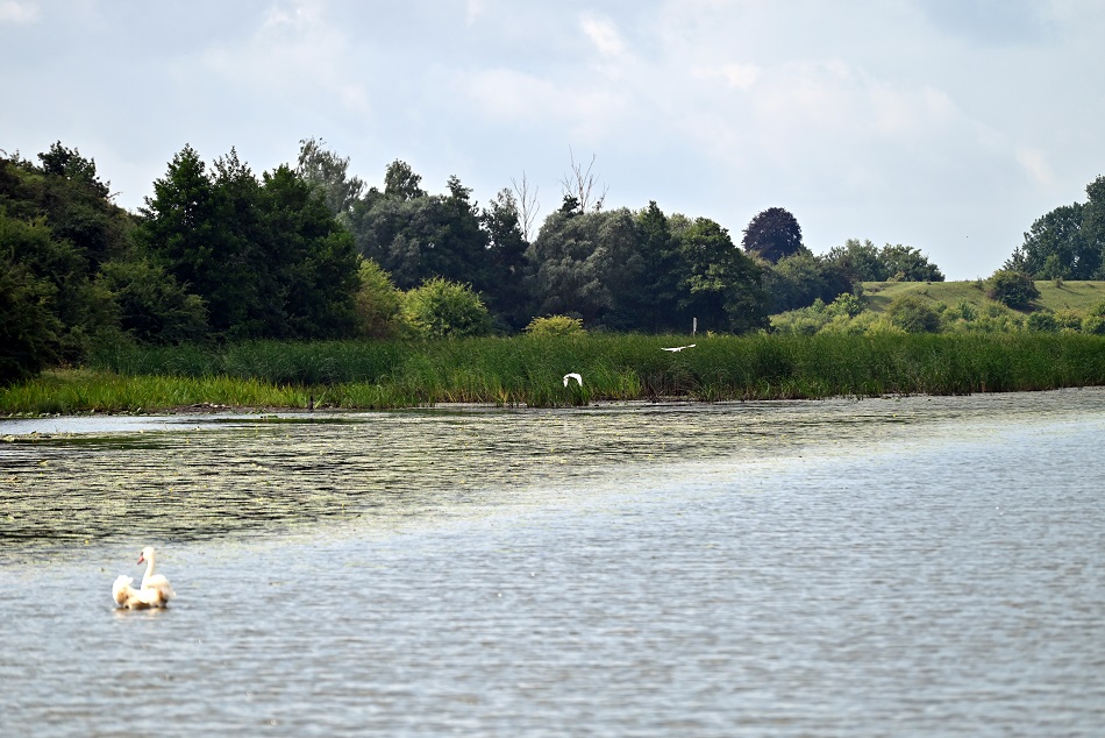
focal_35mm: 220
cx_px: 552
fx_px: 6754
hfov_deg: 9.4
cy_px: 369
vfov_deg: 6.2
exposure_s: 1/1600
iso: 200
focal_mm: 220
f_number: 5.6
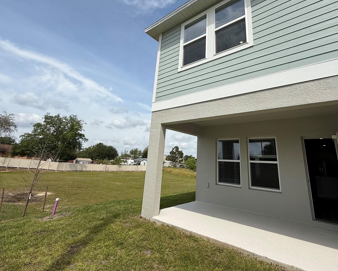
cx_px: 187
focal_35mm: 18
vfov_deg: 73.0
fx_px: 180
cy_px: 109
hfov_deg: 86.1
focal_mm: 2.22
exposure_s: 1/3289
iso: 50
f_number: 2.2
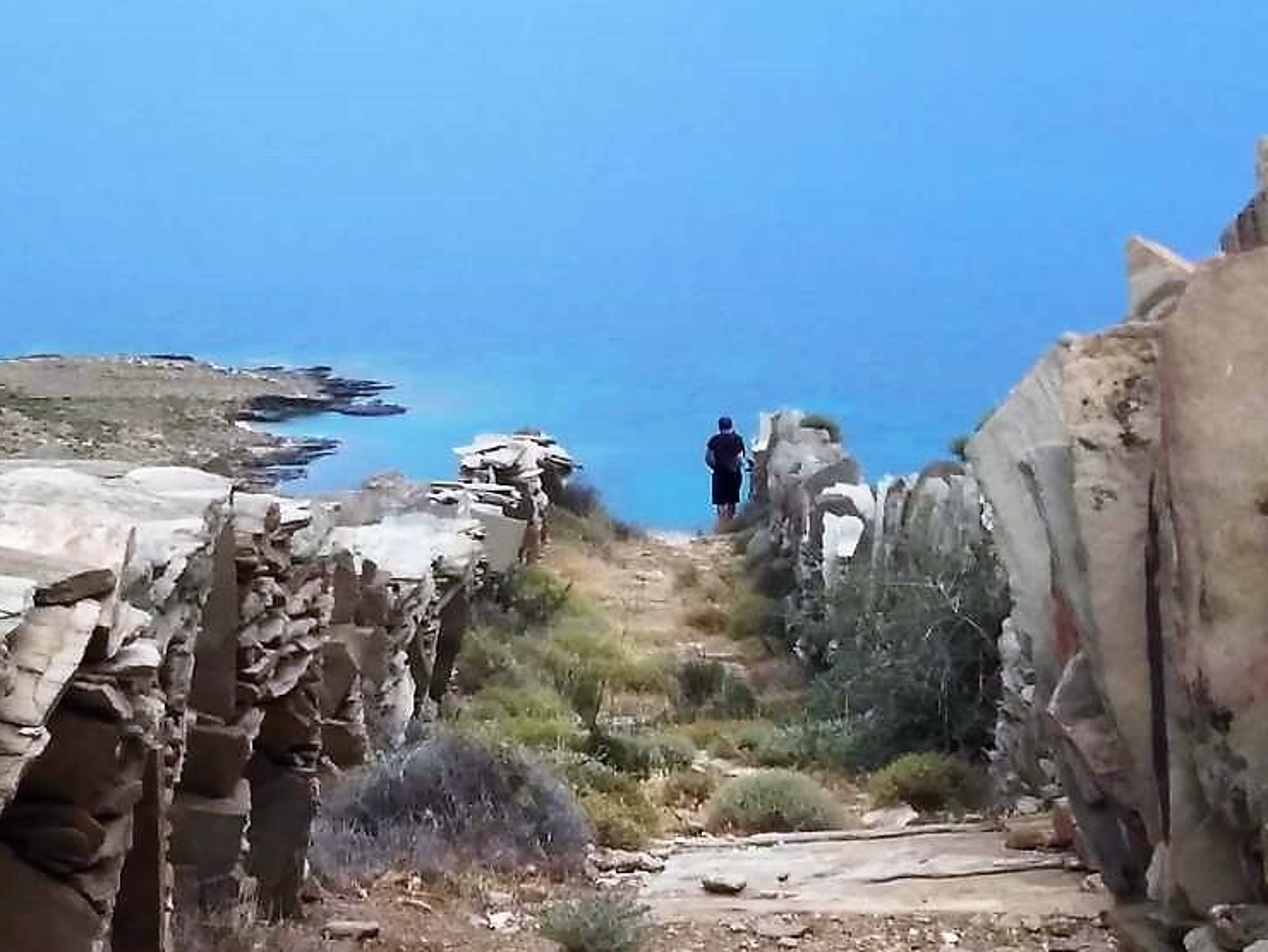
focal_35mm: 30
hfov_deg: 59.7
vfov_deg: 46.7
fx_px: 1099
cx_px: 545
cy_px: 420
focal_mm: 3.6
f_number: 1.8
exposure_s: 1/944
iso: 100
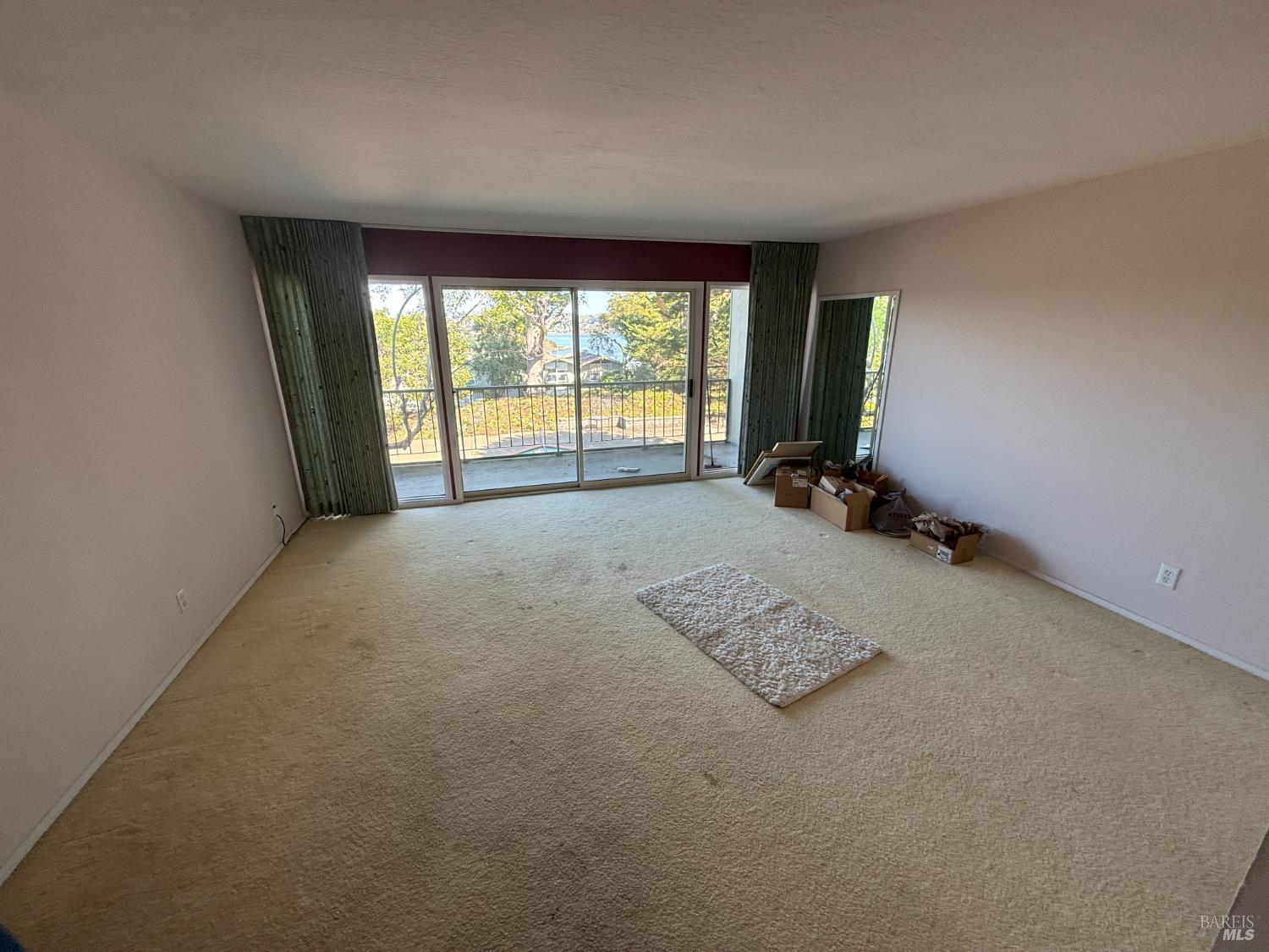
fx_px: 513
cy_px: 476
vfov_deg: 85.7
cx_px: 634
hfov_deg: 102.1
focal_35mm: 14
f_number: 2.2
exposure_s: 1/103
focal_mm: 2.22
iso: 64
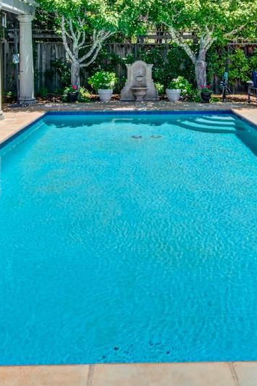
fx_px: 418
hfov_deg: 34.2
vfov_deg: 45.6
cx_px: 137
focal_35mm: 39
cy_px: 50
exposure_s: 1/50
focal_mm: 14
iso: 100
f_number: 14
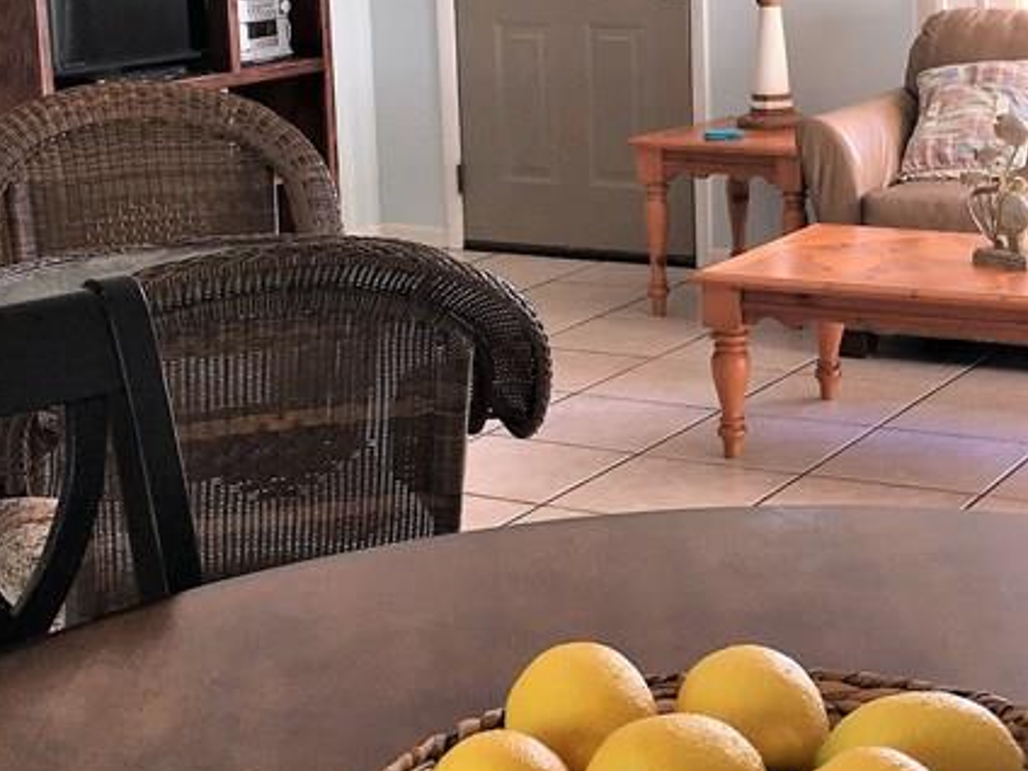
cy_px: 223
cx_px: 764
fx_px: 2079
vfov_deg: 20.9
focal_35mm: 70
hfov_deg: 27.4
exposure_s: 1/60
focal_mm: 4.15
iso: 32
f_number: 2.2
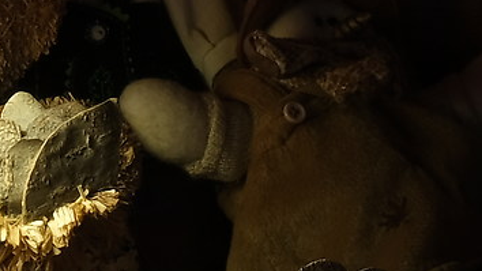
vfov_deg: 5.5
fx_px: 2811
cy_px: 181
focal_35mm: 220
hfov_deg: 9.7
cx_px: 444
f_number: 22
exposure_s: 5
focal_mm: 20.5
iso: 160
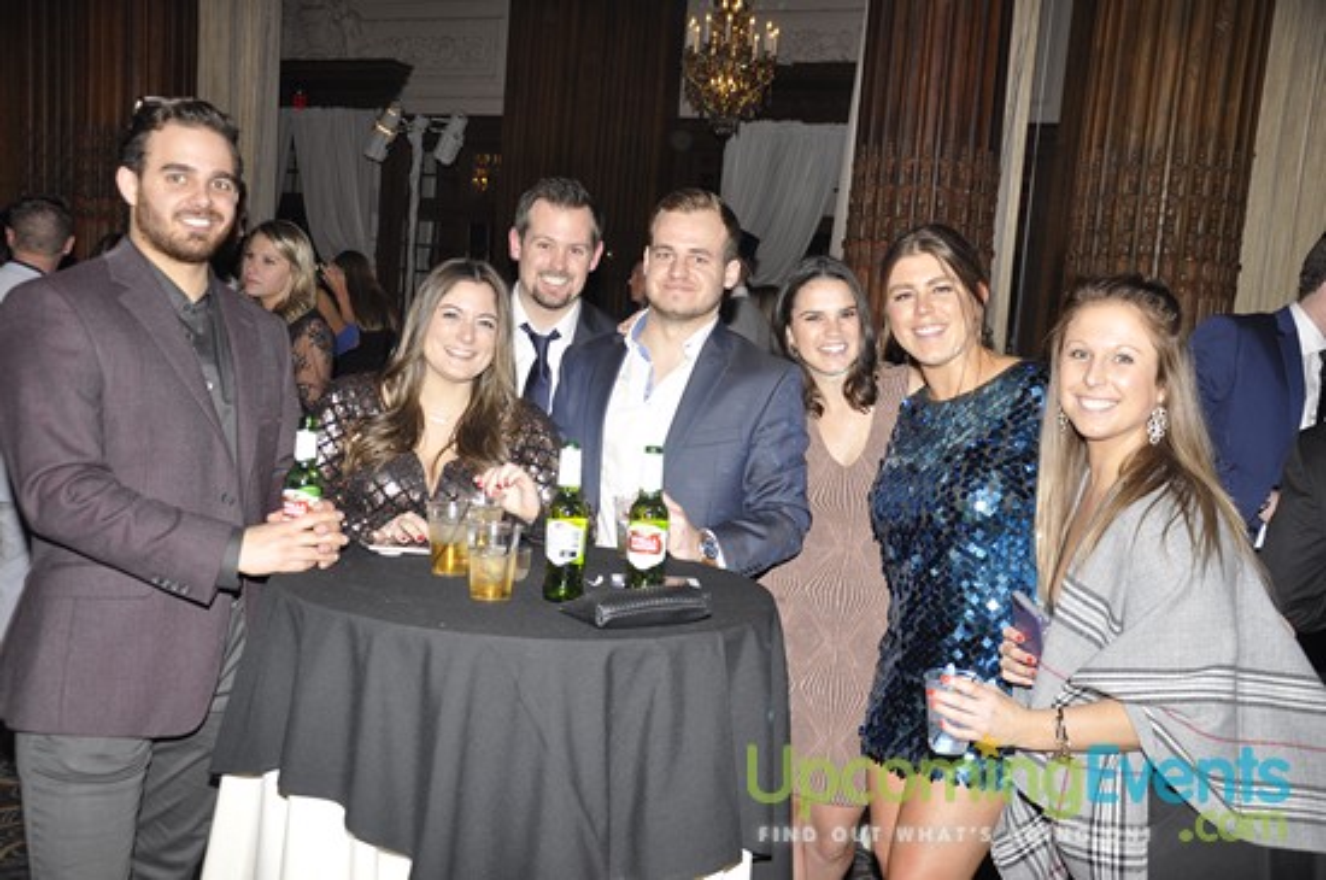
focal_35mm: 36
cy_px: 440
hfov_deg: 53.2
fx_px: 1324
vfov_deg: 36.8
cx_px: 663
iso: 400
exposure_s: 1/60
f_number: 5
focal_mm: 24
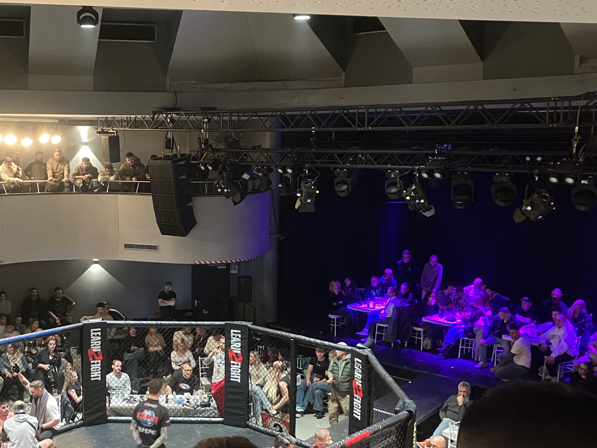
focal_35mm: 46
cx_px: 167
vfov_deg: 31.5
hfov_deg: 40.3
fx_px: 793
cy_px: 257
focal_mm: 3.99
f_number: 1.8
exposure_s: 1/24
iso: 640
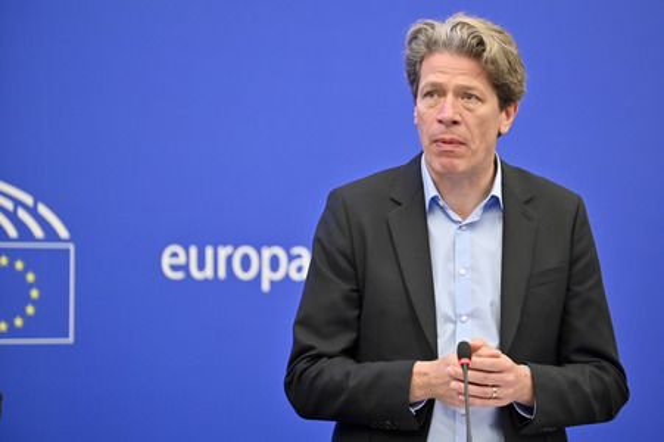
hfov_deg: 12.5
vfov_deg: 8.3
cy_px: 221
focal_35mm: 165
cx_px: 332
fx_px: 3041
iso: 2000
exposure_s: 1/320
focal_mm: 165
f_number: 2.8
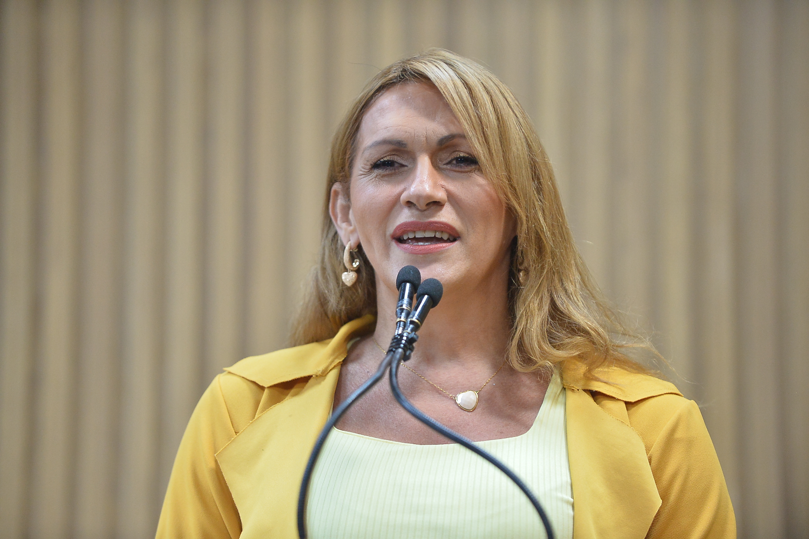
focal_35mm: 200
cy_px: 270
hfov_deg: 10.3
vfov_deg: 6.9
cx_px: 404
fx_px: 4492
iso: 4000
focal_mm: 200
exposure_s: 1/320
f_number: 2.8
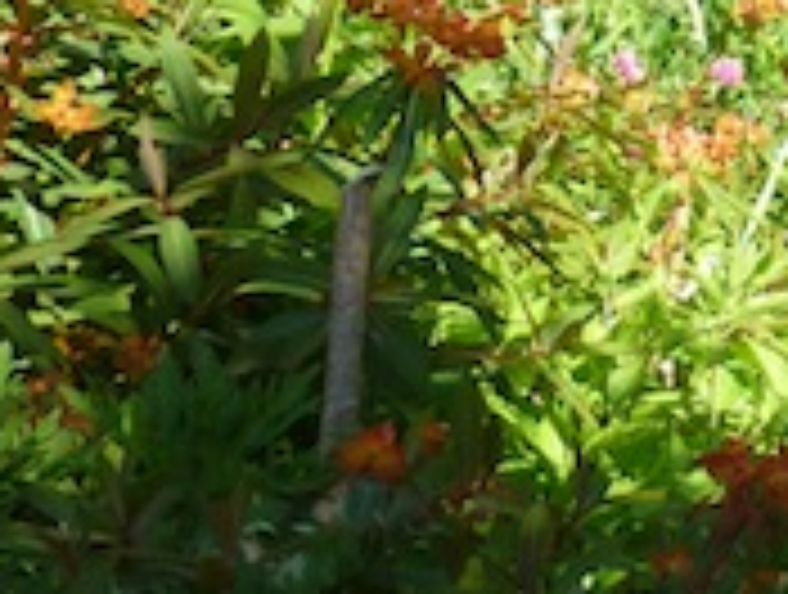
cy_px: -112
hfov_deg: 14.8
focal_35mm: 114
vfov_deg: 12.7
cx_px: 1459
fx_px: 2600
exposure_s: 1/400
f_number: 3.1
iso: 100
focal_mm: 4.5
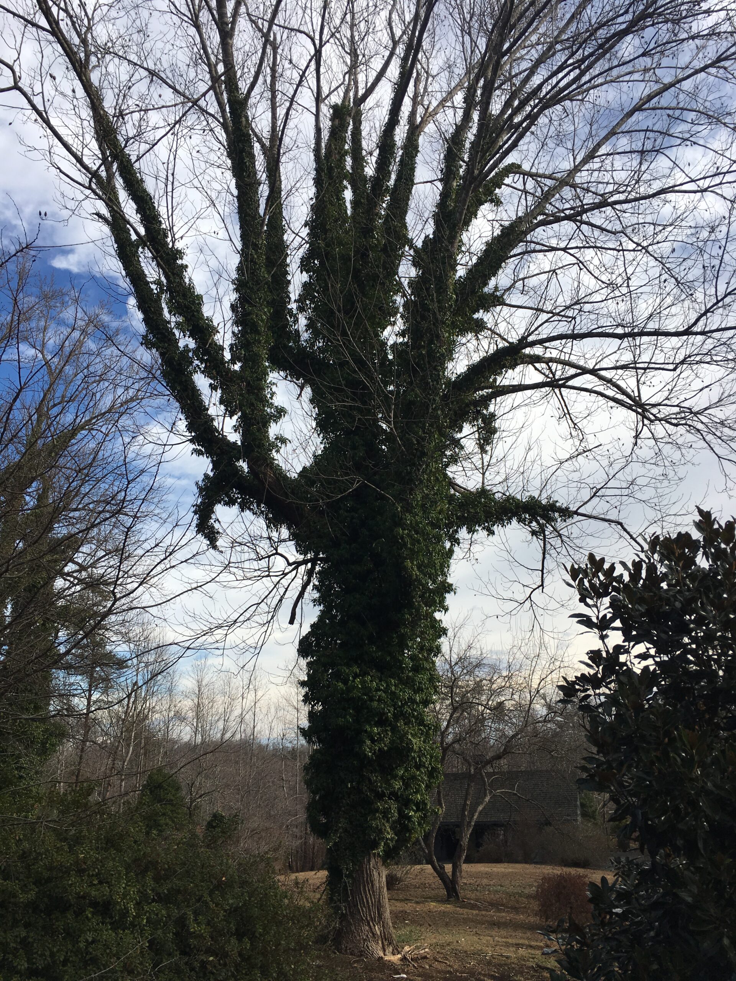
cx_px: 368
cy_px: 490
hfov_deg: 48.2
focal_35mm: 29
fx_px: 822
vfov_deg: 61.7
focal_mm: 4.15
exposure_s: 1/1131
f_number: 2.2
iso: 25
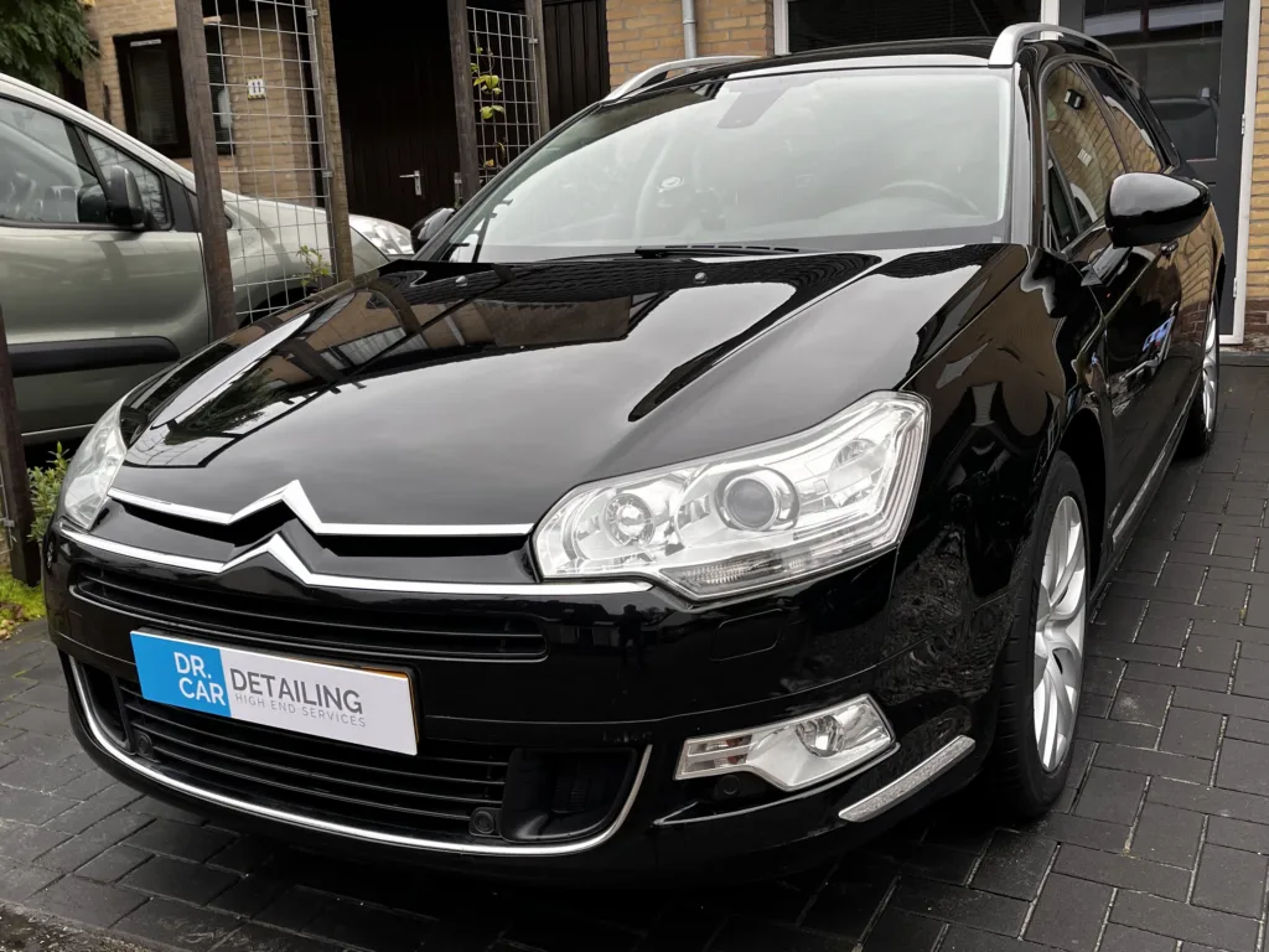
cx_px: 634
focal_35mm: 26
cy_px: 476
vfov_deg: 53.1
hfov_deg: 67.3
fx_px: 953
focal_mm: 5.1
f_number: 1.6
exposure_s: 1/294
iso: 50
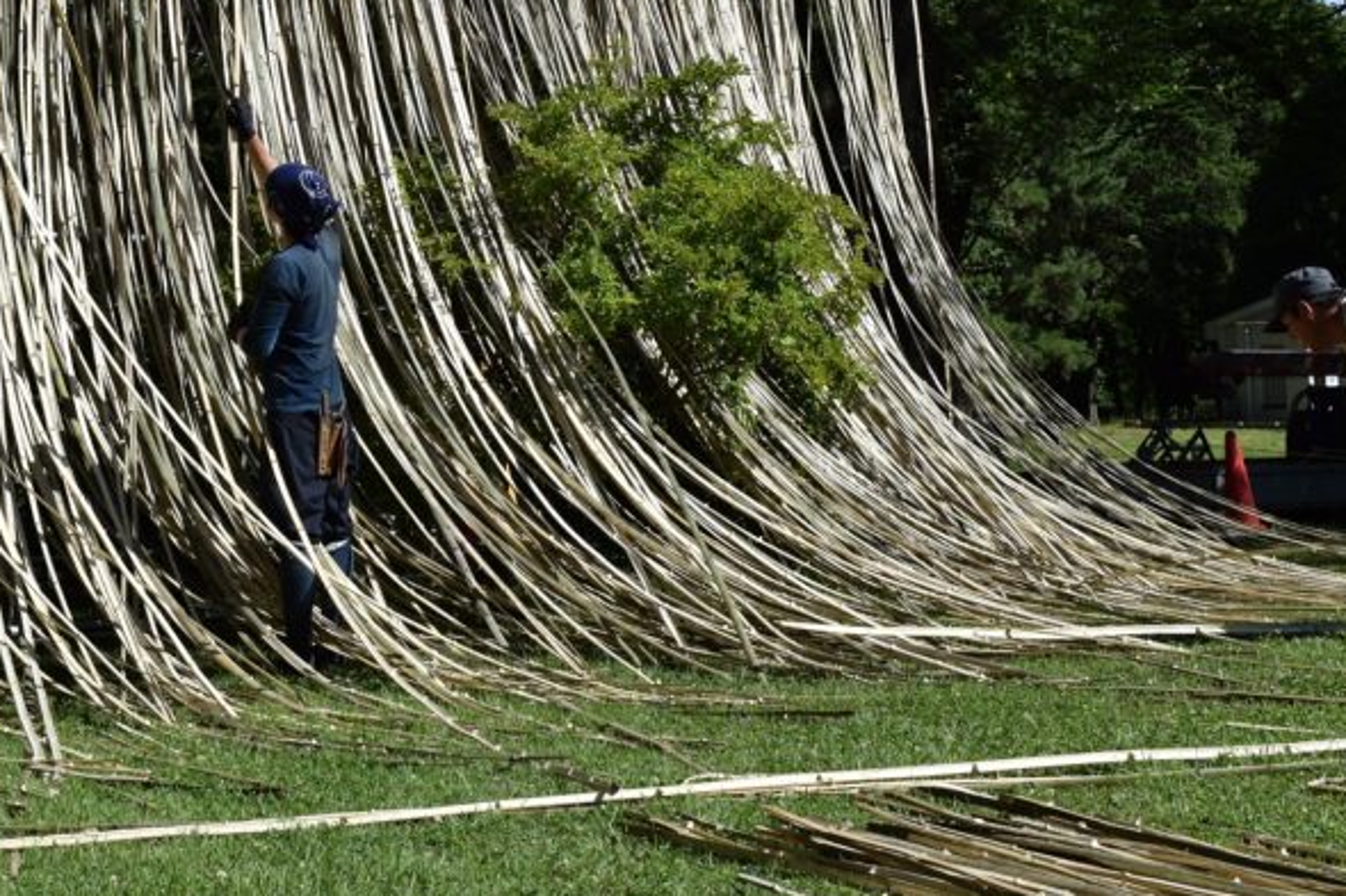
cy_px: 132
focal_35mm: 60
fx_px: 2238
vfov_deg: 22.2
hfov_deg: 33.2
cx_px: 440
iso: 200
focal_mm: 23
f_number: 8
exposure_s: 1/640
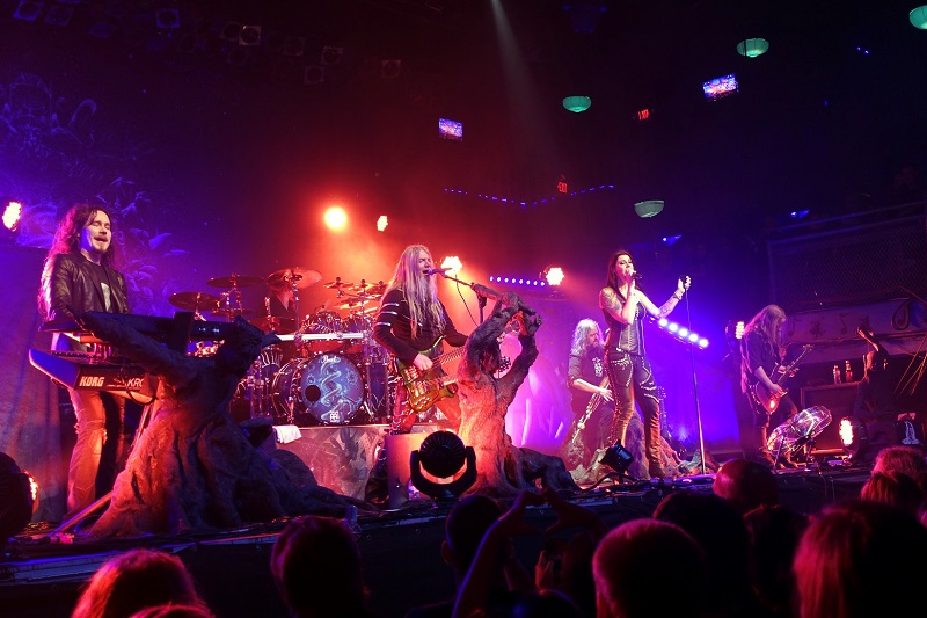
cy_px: 309
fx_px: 1287
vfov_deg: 27.0
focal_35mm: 50
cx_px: 464
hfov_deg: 39.6
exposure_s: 1/50
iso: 400
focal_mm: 18.3
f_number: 2.8
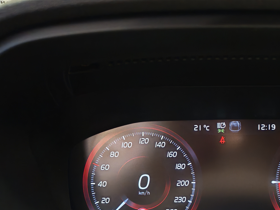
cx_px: 227
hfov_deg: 36.8
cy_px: 158
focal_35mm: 50
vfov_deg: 28.7
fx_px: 404
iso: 1281
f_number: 1.9
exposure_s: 1/50
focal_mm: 6.12
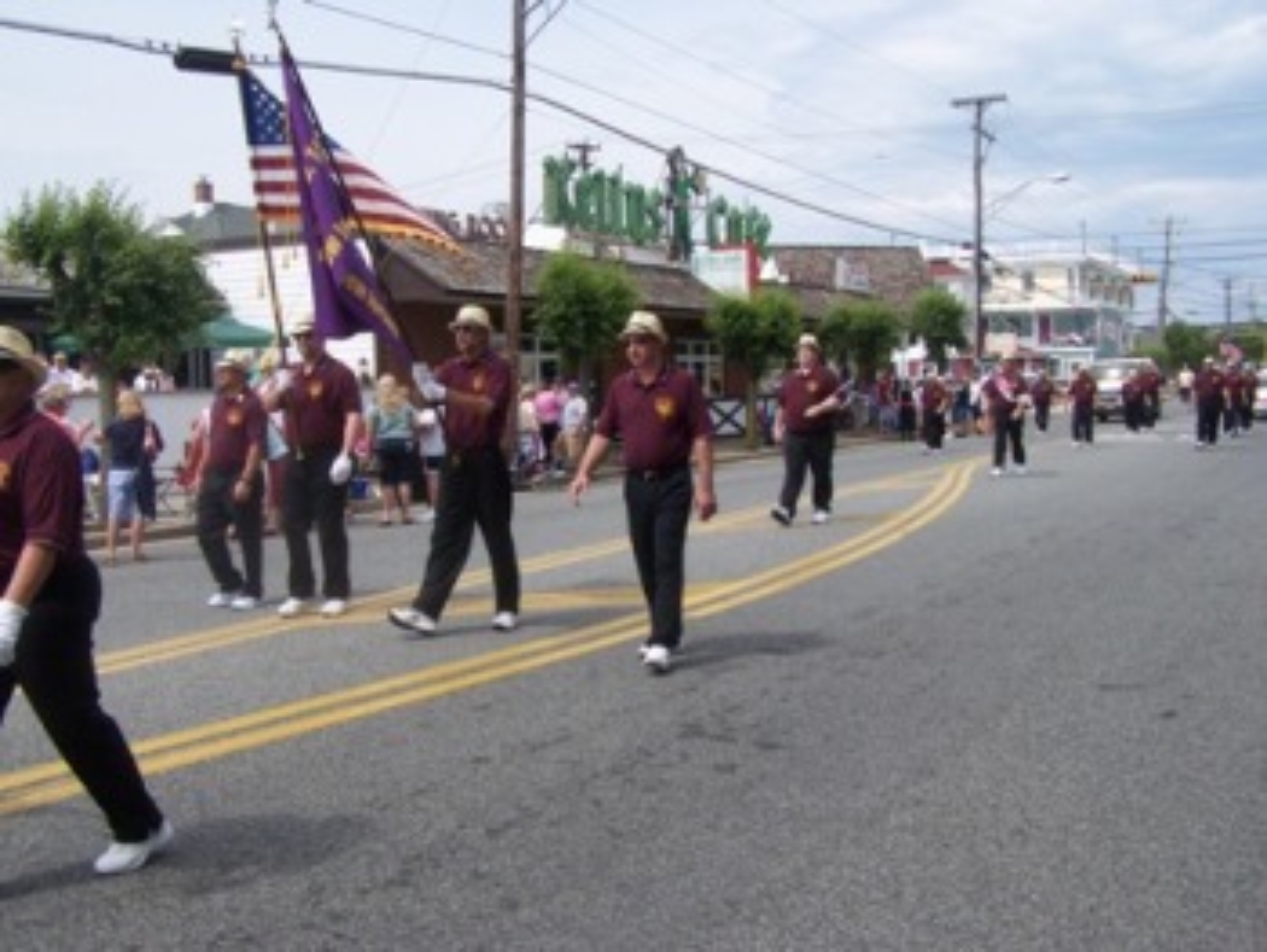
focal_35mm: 38
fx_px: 1392
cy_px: 476
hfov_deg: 48.9
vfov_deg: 37.8
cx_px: 634
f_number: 4
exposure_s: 1/800
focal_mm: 6.3
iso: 80
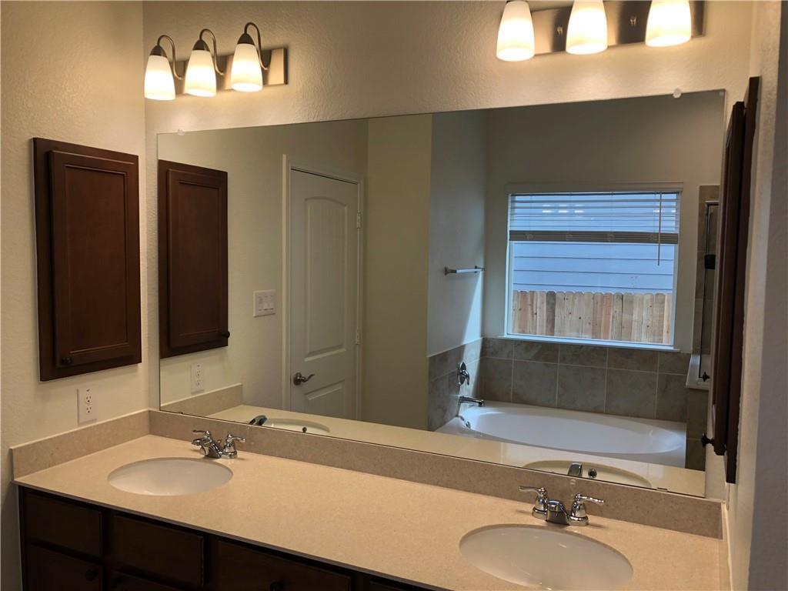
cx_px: 394
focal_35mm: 28
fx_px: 637
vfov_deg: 49.7
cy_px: 296
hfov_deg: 63.4
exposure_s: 1/120
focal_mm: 4
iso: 40
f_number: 1.8
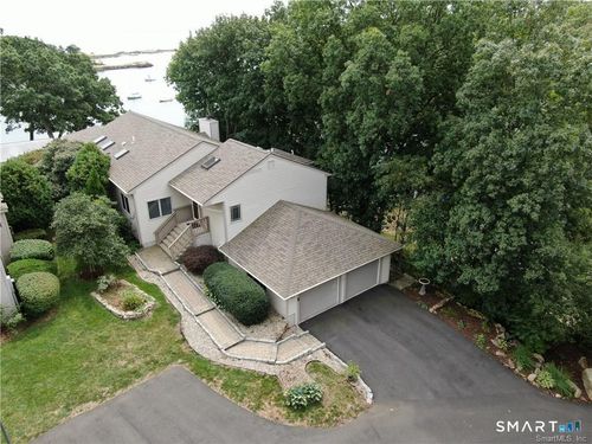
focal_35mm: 24
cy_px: 222
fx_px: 410
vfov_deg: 56.8
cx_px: 296
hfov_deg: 71.6
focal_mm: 4.39
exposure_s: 1/200
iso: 100
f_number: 2.8
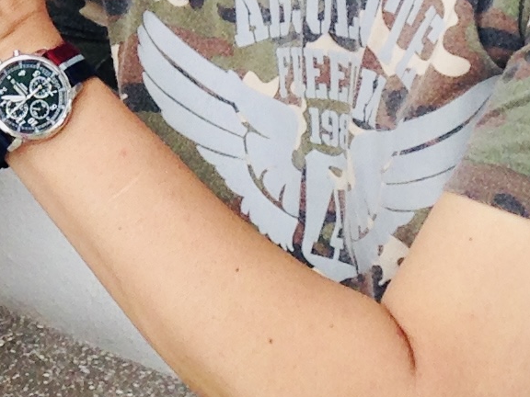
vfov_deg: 7.8
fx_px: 2863
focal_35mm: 187
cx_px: -267
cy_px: -128
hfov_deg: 10.2
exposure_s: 1/195
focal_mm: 4.12
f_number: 2.4
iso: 50
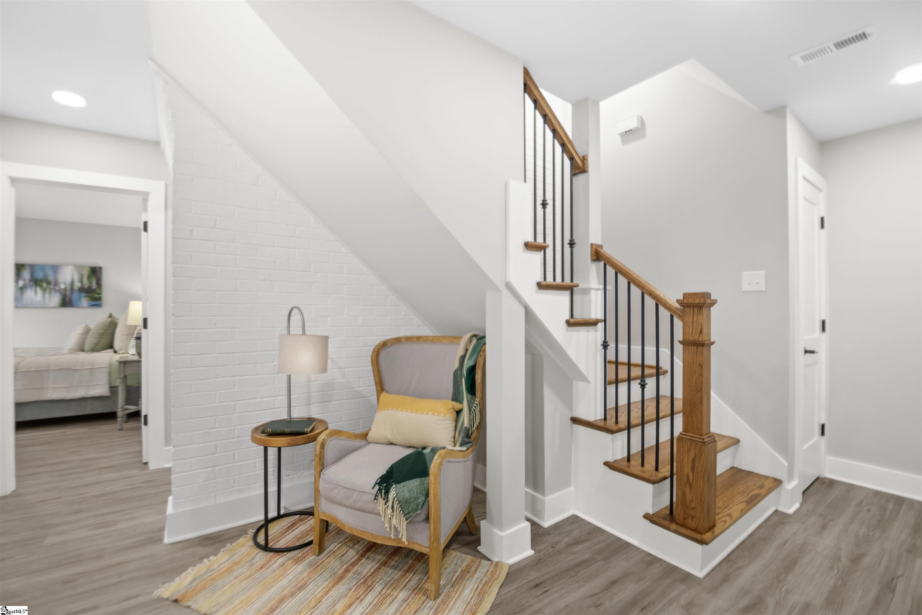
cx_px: 461
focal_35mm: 14
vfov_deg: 81.2
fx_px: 359
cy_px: 308
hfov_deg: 104.3
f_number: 4
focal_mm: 14
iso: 250
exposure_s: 1/13
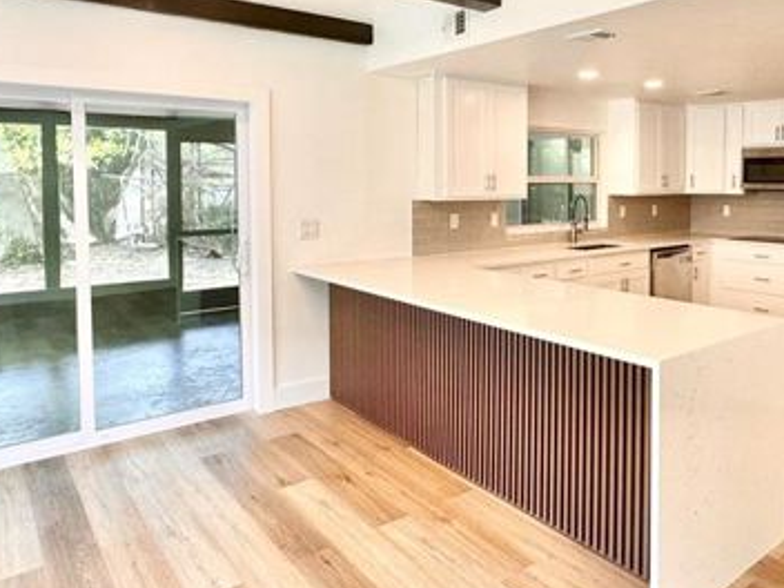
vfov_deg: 49.0
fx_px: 634
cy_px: 205
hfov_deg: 62.3
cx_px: 502
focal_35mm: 28
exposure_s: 1/120
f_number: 2.2
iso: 100
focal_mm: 2.22
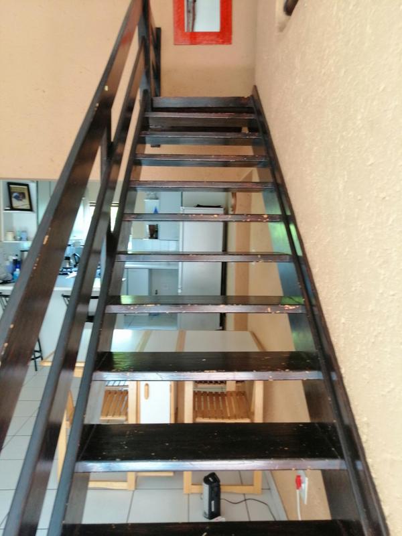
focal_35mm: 27
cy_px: 268
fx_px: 418
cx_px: 201
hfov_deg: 51.4
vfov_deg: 65.3
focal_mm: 3.95
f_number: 1.8
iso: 160
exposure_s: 1/33.3
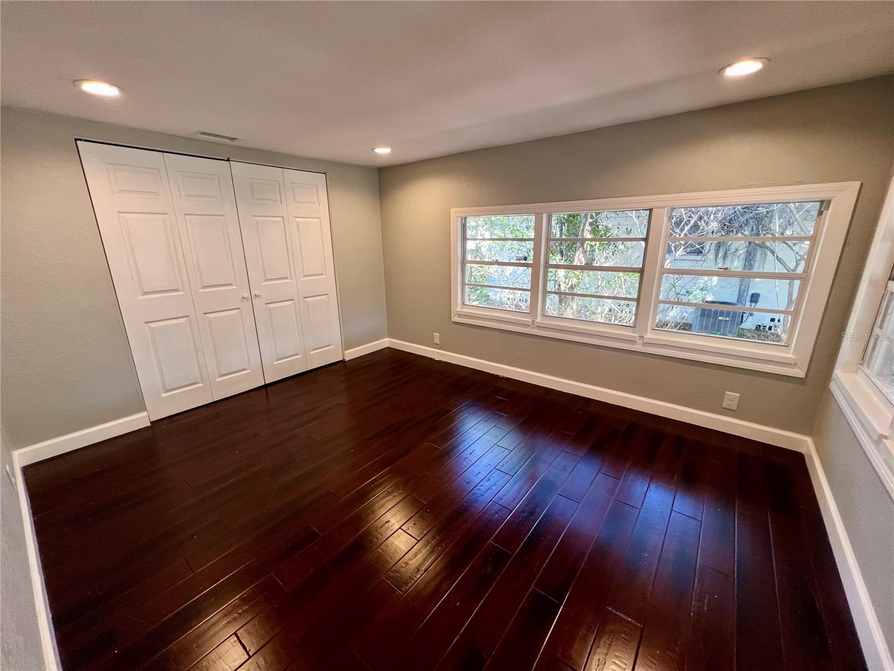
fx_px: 336
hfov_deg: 106.2
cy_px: 336
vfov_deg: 89.9
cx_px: 447
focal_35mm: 13
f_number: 1.8
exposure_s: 1/120
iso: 200
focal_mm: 1.57
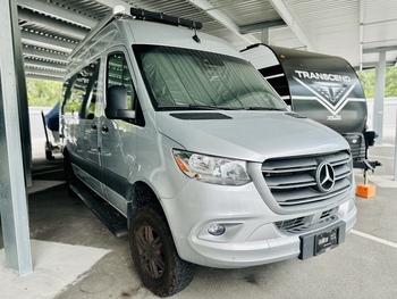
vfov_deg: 56.9
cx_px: 198
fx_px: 275
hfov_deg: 71.6
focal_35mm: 24
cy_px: 150
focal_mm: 6.86
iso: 80
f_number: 1.78
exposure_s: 1/279
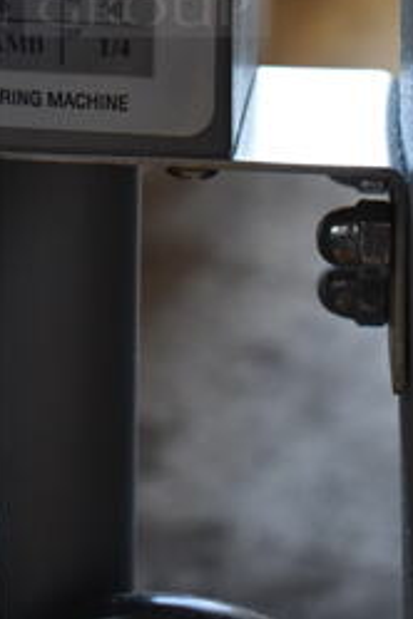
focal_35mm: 99
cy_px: -93
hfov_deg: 13.6
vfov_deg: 19.6
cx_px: -5
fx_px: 1703
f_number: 3.5
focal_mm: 18
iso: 800
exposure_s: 1/30
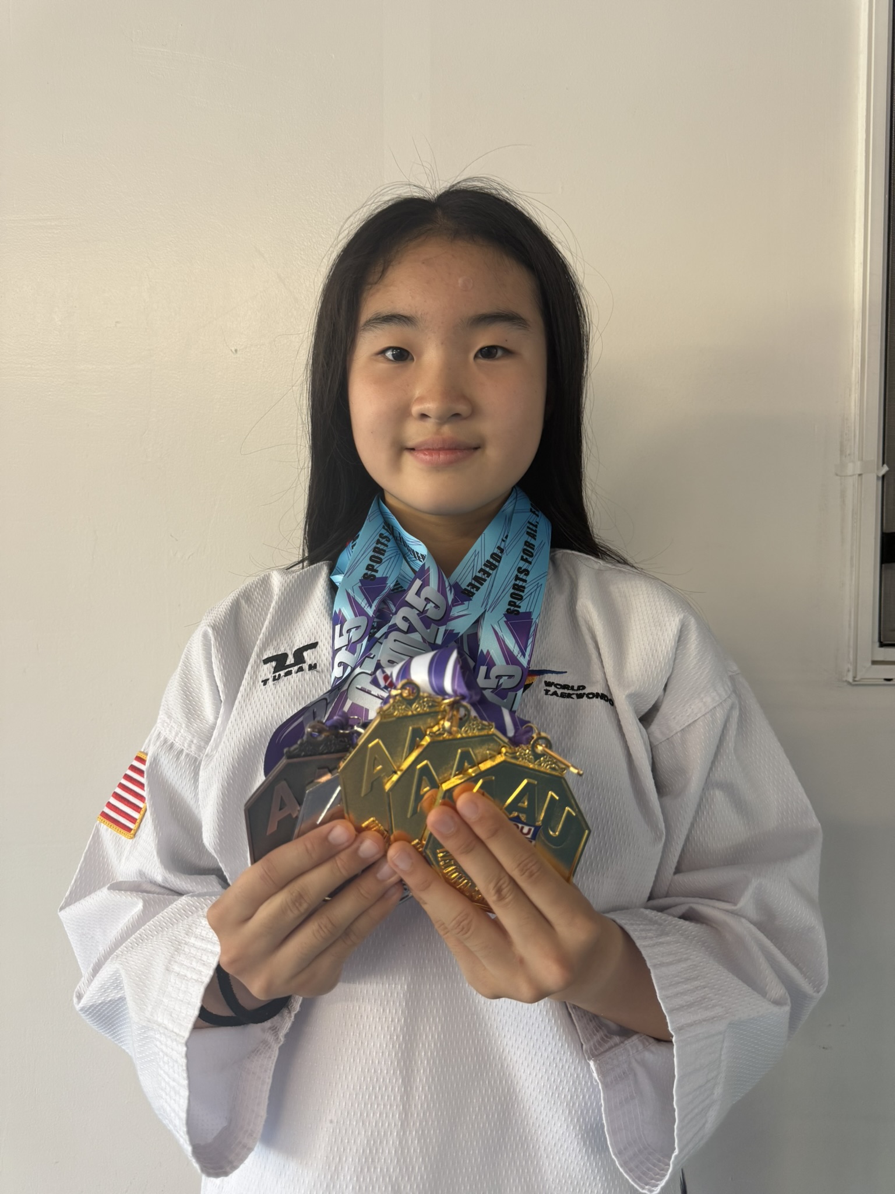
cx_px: 448
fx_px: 827
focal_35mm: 24
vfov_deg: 71.6
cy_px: 597
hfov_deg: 56.8
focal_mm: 6.76
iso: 160
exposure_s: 1/60
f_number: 1.78
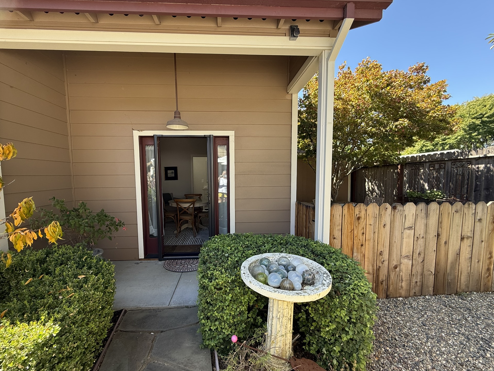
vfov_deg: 81.7
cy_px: 192
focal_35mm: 15
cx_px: 235
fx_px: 214
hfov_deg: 98.1
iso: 50
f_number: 2.2
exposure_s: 1/214
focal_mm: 2.22
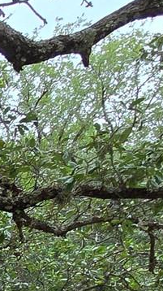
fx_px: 623
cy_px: 542
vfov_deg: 19.1
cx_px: -517
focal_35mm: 81
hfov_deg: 7.8
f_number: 2.2
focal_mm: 2.2
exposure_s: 1/387
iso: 50
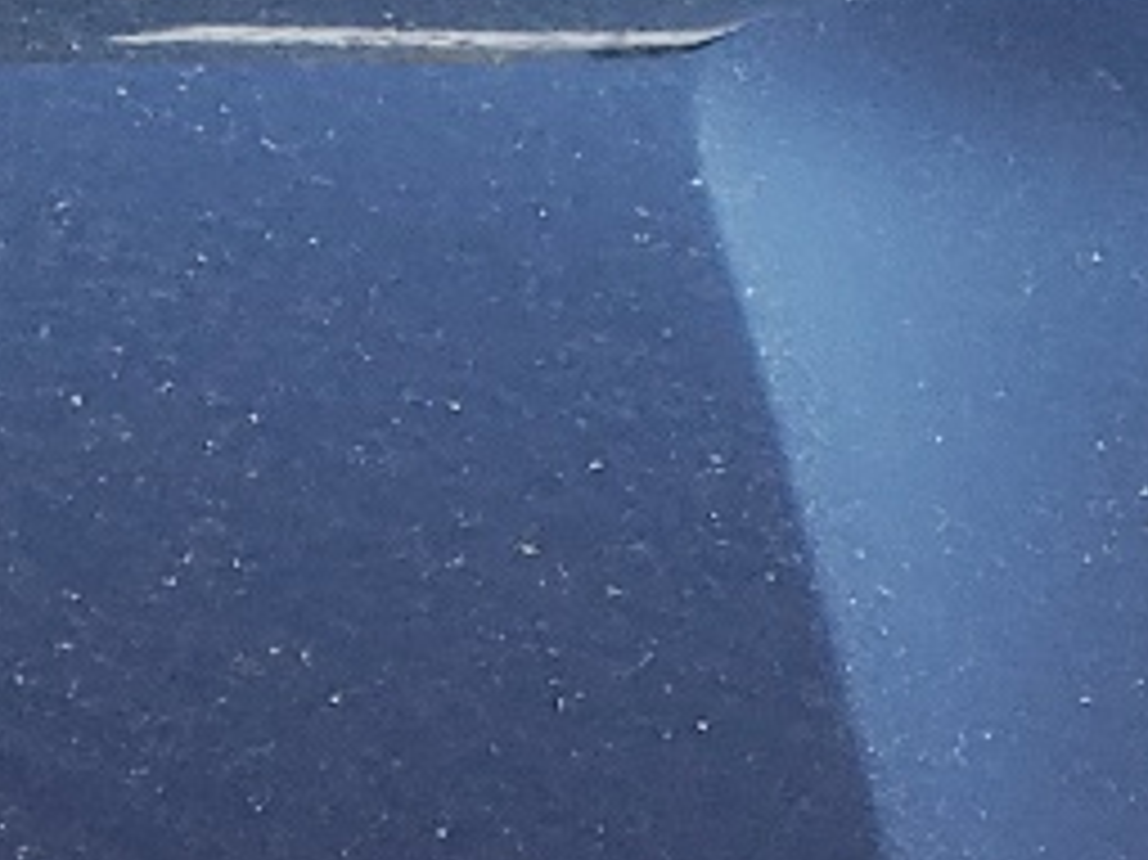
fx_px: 5403
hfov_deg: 11.5
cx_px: -747
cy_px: 1963
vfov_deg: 8.4
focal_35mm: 163
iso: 50
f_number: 1.5
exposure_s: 1/769
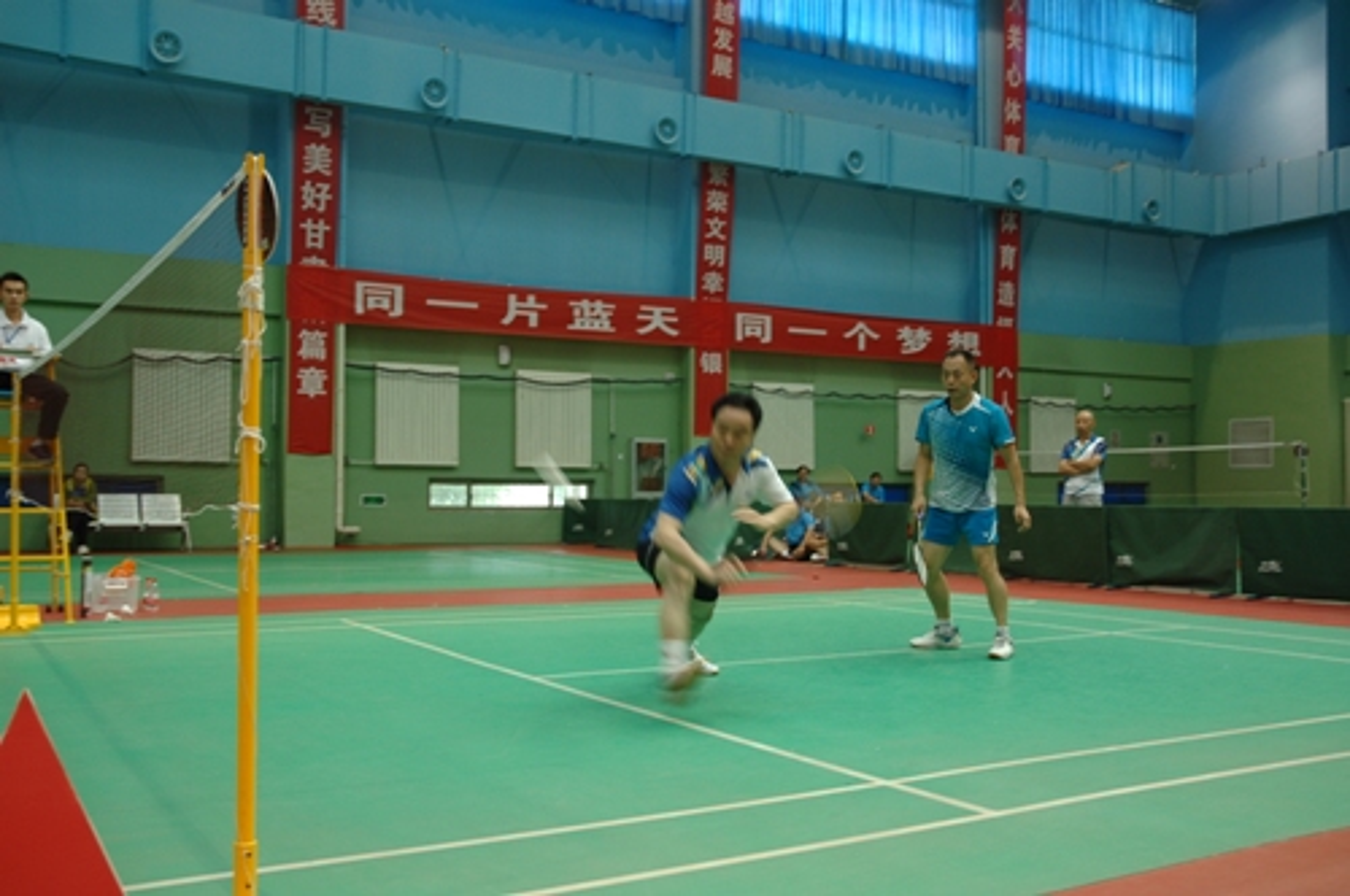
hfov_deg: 53.2
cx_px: 675
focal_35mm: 36
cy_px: 448
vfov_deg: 36.8
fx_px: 1348
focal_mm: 24
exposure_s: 1/30
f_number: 3.8
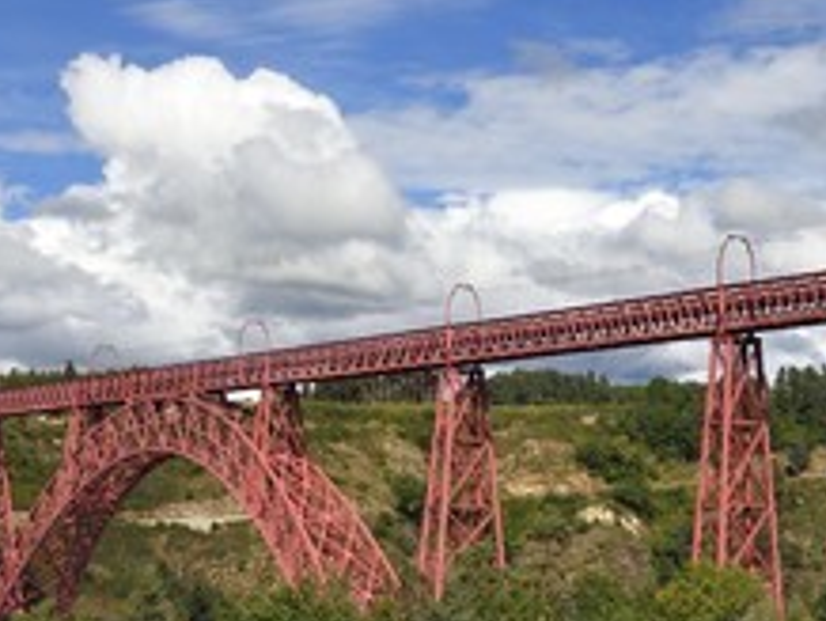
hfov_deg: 26.0
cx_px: 595
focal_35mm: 74
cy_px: 523
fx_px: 1768
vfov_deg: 19.7
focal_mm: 40
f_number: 14
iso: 200
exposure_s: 1/250
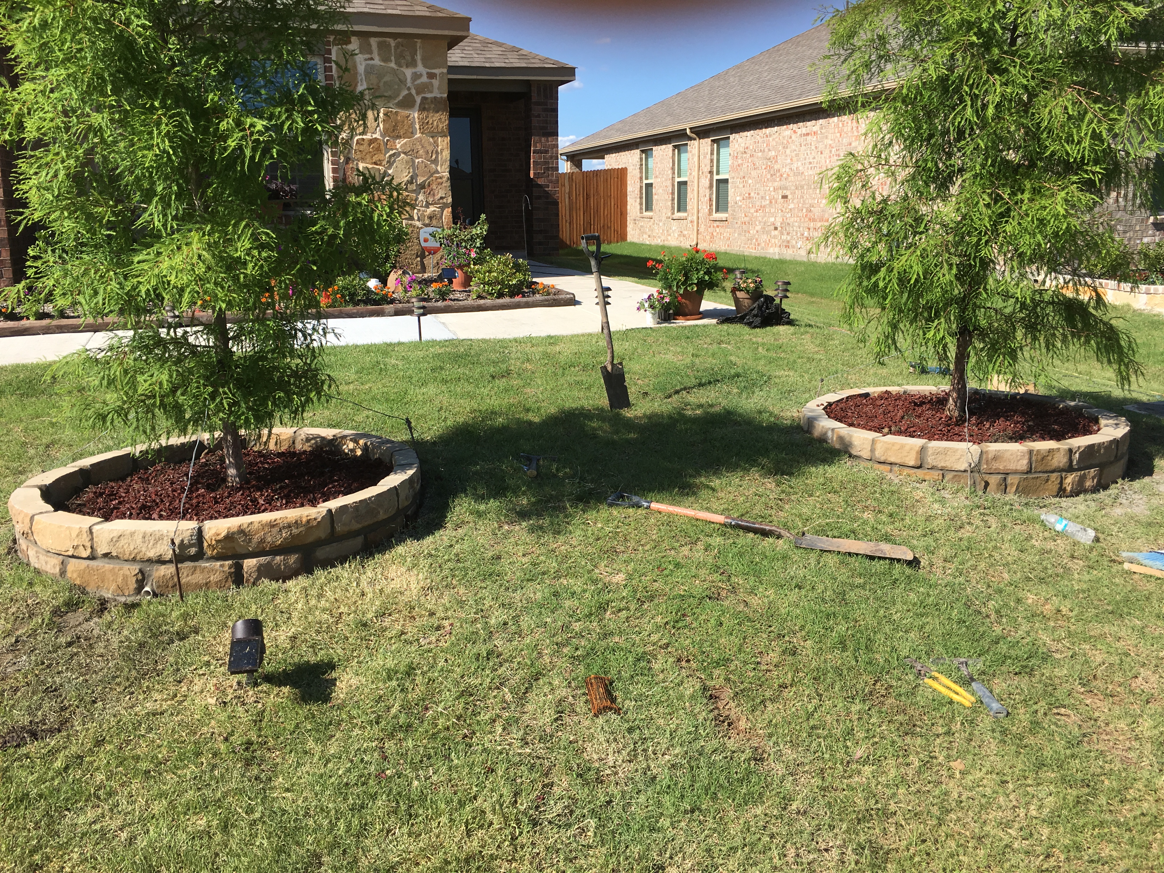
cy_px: 436
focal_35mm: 29
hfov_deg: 61.7
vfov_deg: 48.2
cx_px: 582
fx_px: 975
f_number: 2.2
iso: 25
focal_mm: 4.15
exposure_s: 1/1425
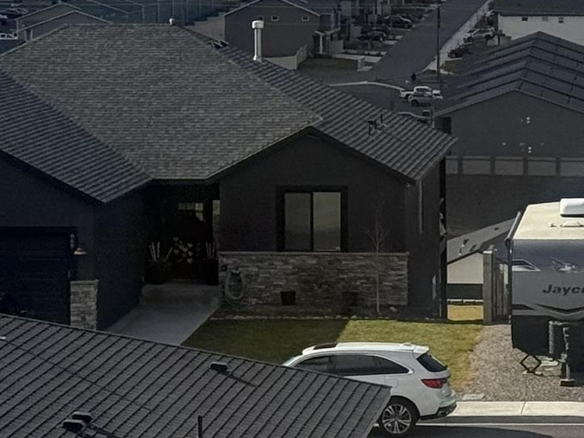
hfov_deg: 10.2
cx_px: 252
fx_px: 3273
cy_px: -285
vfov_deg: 7.5
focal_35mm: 194
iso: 64
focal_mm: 6.76
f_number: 1.78
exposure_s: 1/8772
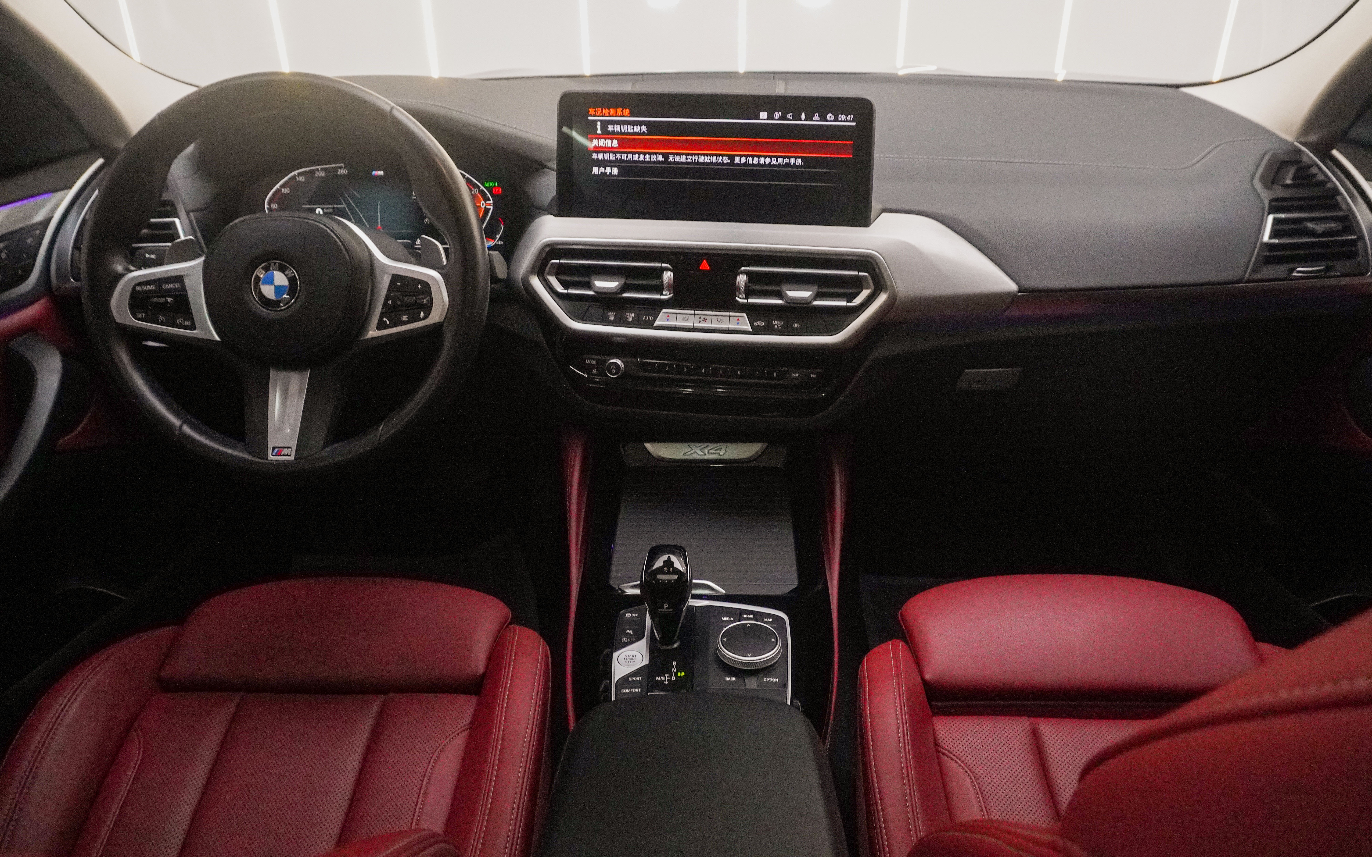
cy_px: 434
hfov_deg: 72.5
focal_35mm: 25
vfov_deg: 49.3
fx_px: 935
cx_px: 695
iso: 6400
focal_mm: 16
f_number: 6.3
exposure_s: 1/80
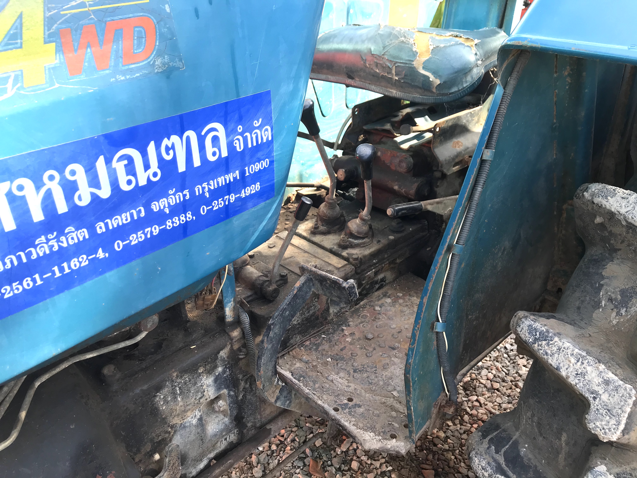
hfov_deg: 63.4
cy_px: 239
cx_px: 318
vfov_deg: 49.7
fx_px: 515
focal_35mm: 28
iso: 20
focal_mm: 3.99
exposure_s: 1/126
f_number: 1.8
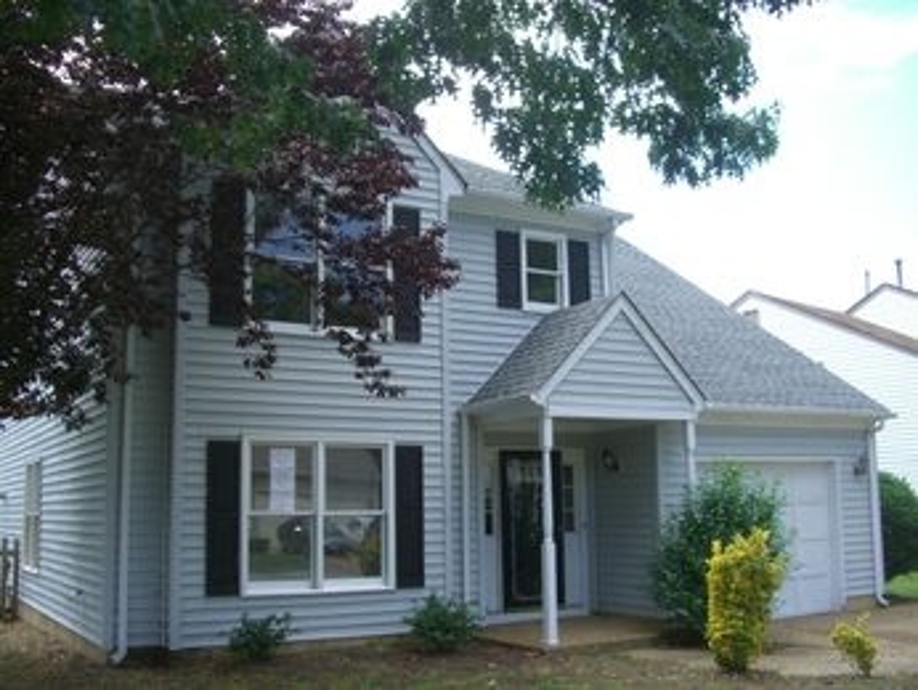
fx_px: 1008
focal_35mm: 38
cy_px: 345
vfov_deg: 37.8
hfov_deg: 48.9
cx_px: 459
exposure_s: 1/320
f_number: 2.8
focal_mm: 7.9
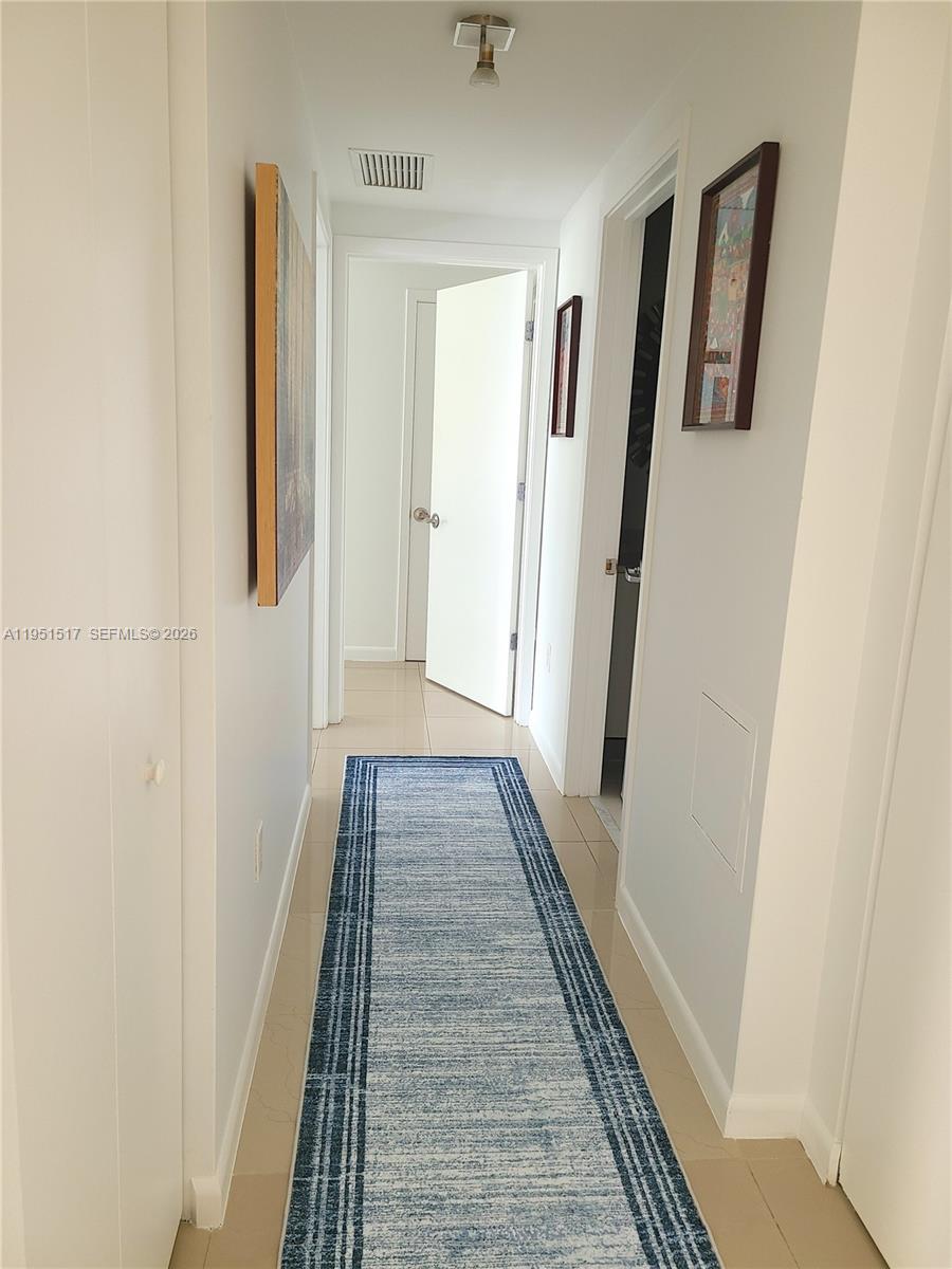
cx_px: 476
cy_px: 634
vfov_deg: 67.3
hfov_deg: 53.1
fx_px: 953
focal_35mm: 26
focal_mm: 5.4
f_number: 1.8
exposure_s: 1/60
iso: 100
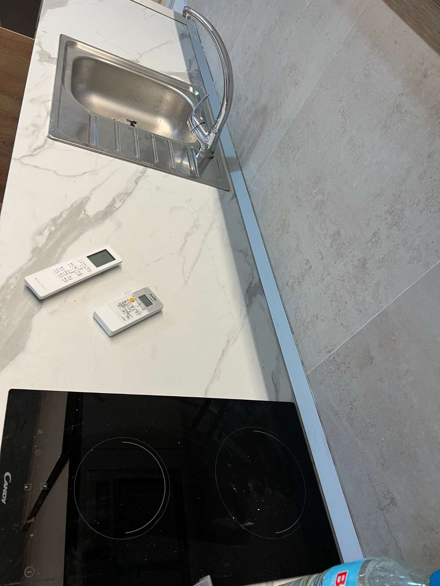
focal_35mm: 26
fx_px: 441
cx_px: 220
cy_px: 293
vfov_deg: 67.3
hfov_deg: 53.1
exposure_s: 1/96
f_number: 1.5
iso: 125
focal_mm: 5.7
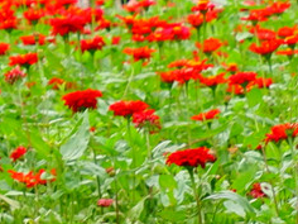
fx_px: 4761
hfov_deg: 3.6
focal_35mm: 553
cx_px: -130
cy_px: -96
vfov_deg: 2.7
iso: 200
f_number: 5.6
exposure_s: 1/210
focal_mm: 45
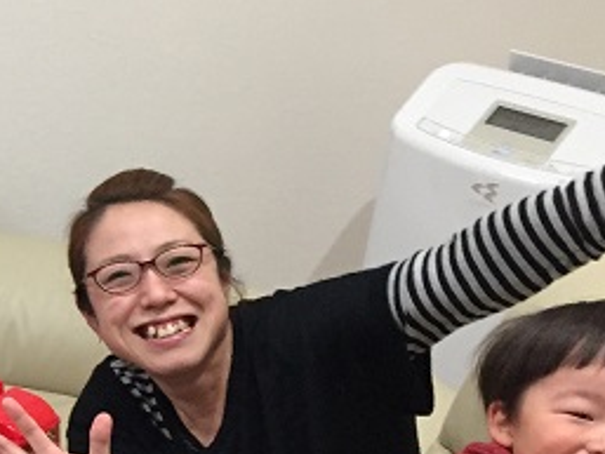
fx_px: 1609
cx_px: -233
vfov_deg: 16.1
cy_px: 287
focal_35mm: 92
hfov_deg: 19.3
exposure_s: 1/30
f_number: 2.2
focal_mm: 4.15
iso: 125
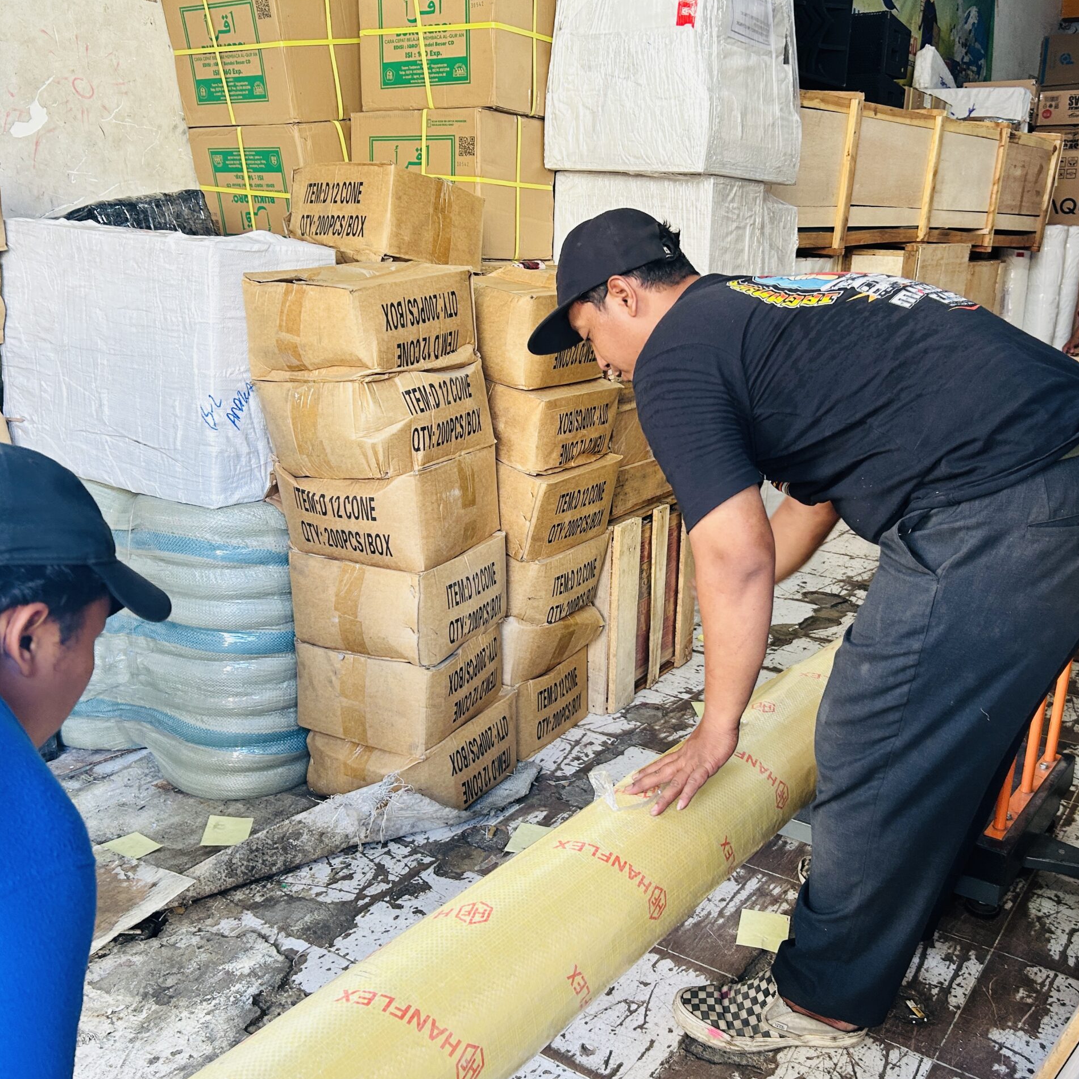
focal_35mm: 31
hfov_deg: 52.3
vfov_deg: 52.5
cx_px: 618
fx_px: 1093
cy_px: 541
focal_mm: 5.7
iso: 125
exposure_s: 1/100
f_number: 1.5
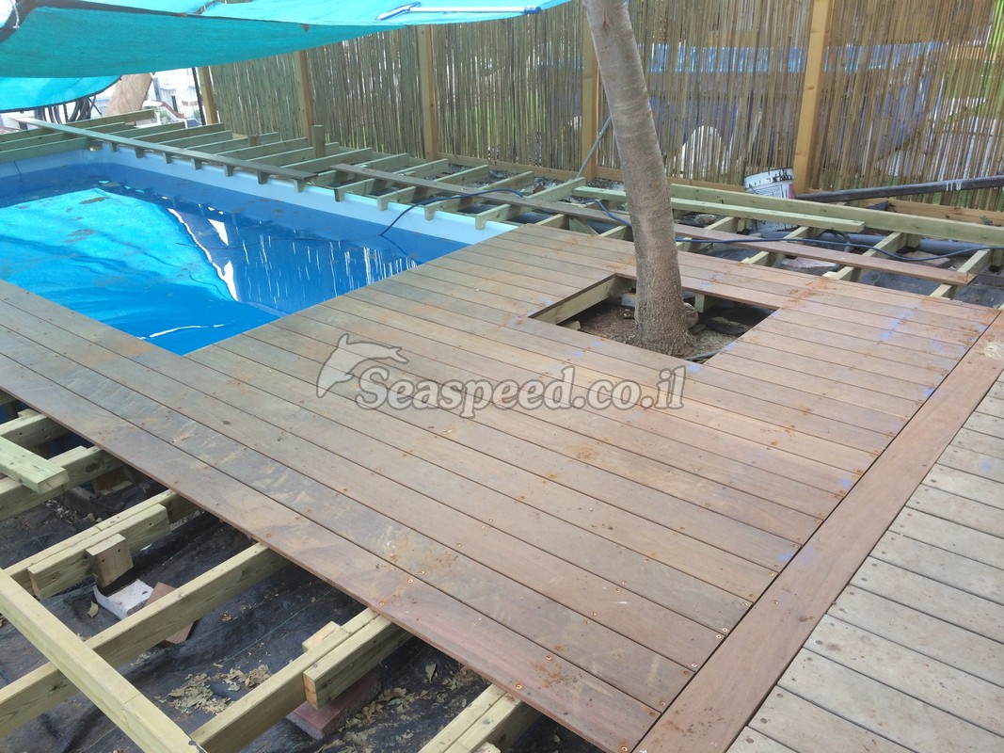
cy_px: 376
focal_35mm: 30
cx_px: 502
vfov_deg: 46.8
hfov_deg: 60.0
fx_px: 870
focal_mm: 4.12
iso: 50
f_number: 2.2
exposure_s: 1/120
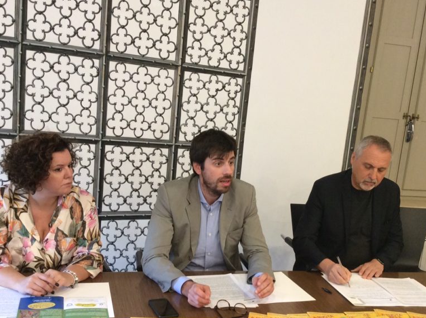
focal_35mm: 43
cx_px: 223
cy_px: 178
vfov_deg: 33.5
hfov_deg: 43.9
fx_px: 528
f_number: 2.4
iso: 100
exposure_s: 1/25
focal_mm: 3.3
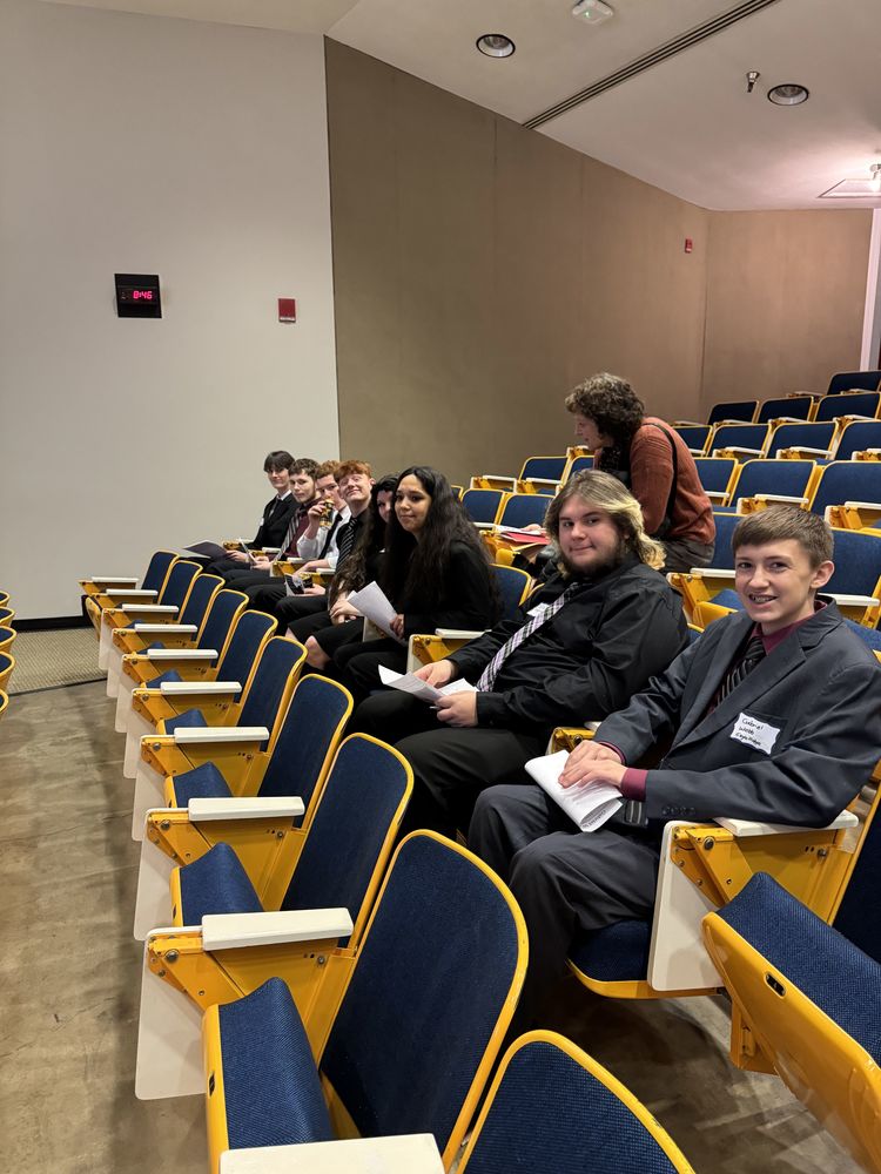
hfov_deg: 56.8
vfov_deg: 71.6
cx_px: 440
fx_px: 814
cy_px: 587
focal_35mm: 24
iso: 640
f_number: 1.78
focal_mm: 6.76
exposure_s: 1/40
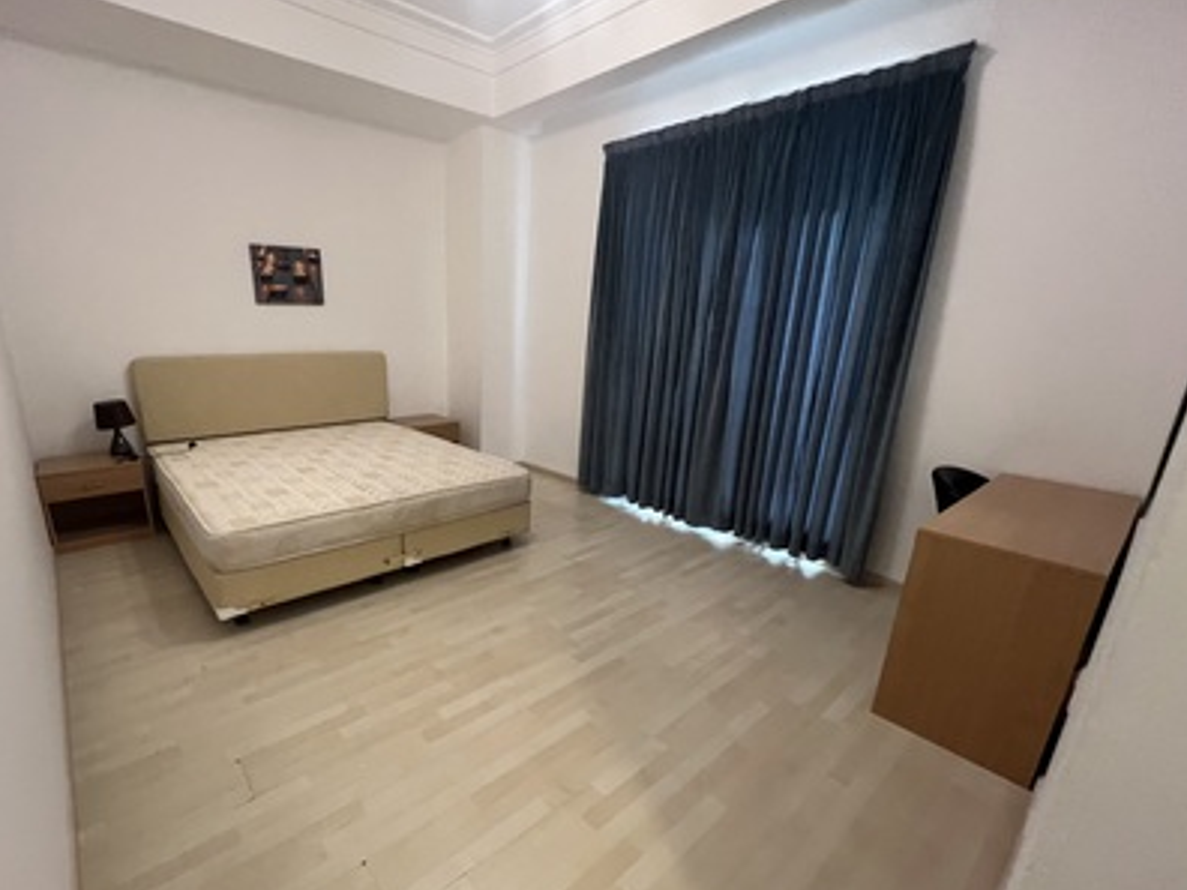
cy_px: 481
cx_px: 508
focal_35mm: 15
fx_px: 514
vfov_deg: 81.6
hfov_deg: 97.5
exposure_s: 1/50
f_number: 1.8
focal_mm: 1.57
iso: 500
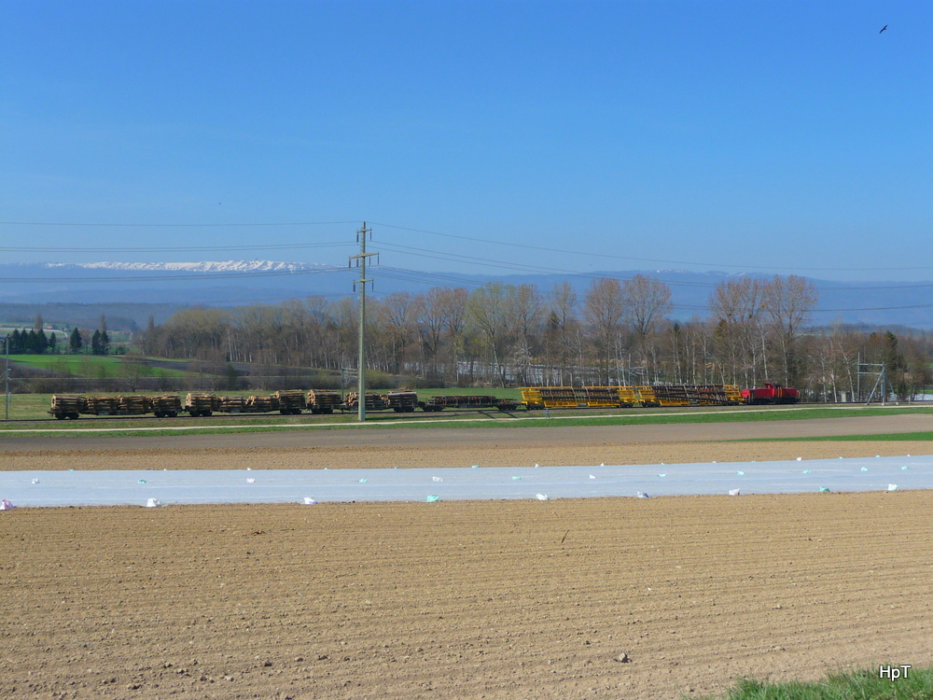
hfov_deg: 39.7
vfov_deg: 30.3
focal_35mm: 48
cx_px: 466
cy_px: 350
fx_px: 1294
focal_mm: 8
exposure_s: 1/1000
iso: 100
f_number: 4.2
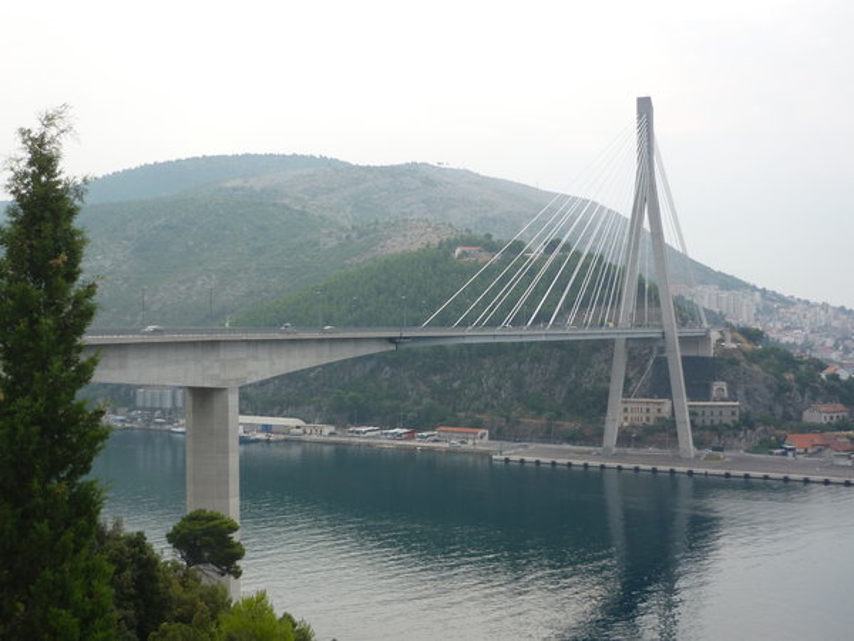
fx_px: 1086
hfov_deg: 42.9
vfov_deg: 32.9
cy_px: 320
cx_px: 427
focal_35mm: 44
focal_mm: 7.2
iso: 100
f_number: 3
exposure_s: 1/640
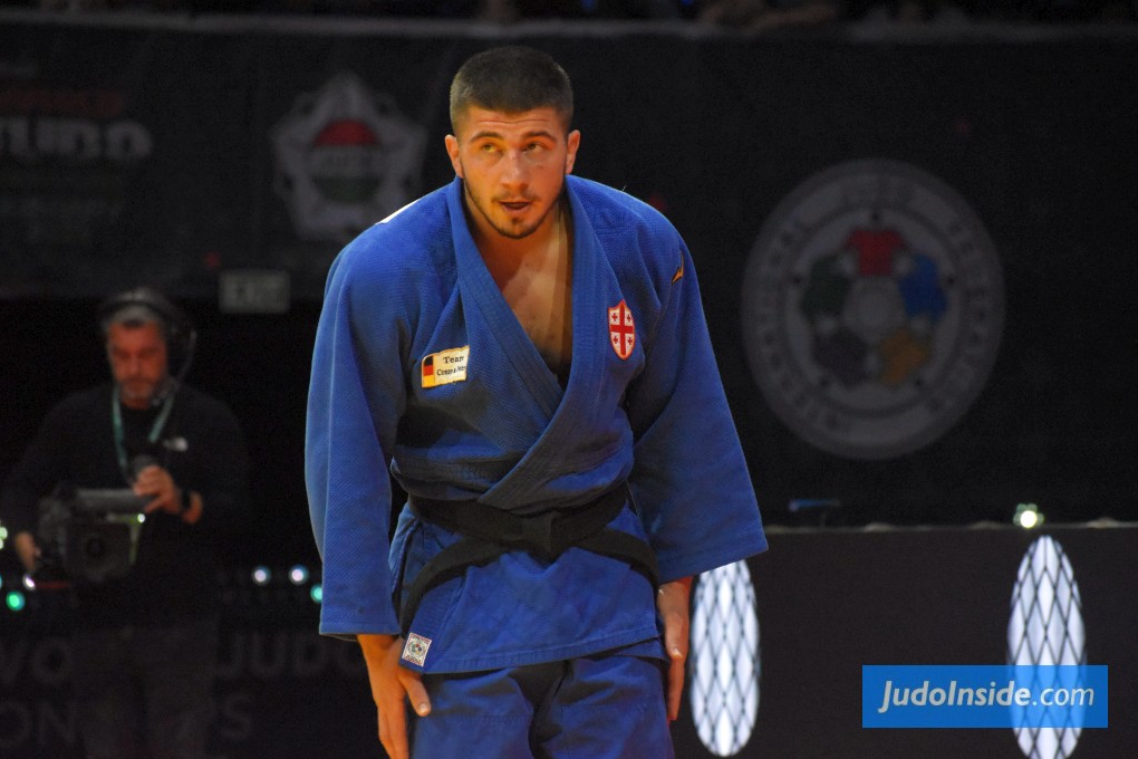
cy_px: 380
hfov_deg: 7.4
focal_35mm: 279
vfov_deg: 4.9
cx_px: 570
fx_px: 8803
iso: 6400
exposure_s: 1/800
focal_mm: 185
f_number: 7.1
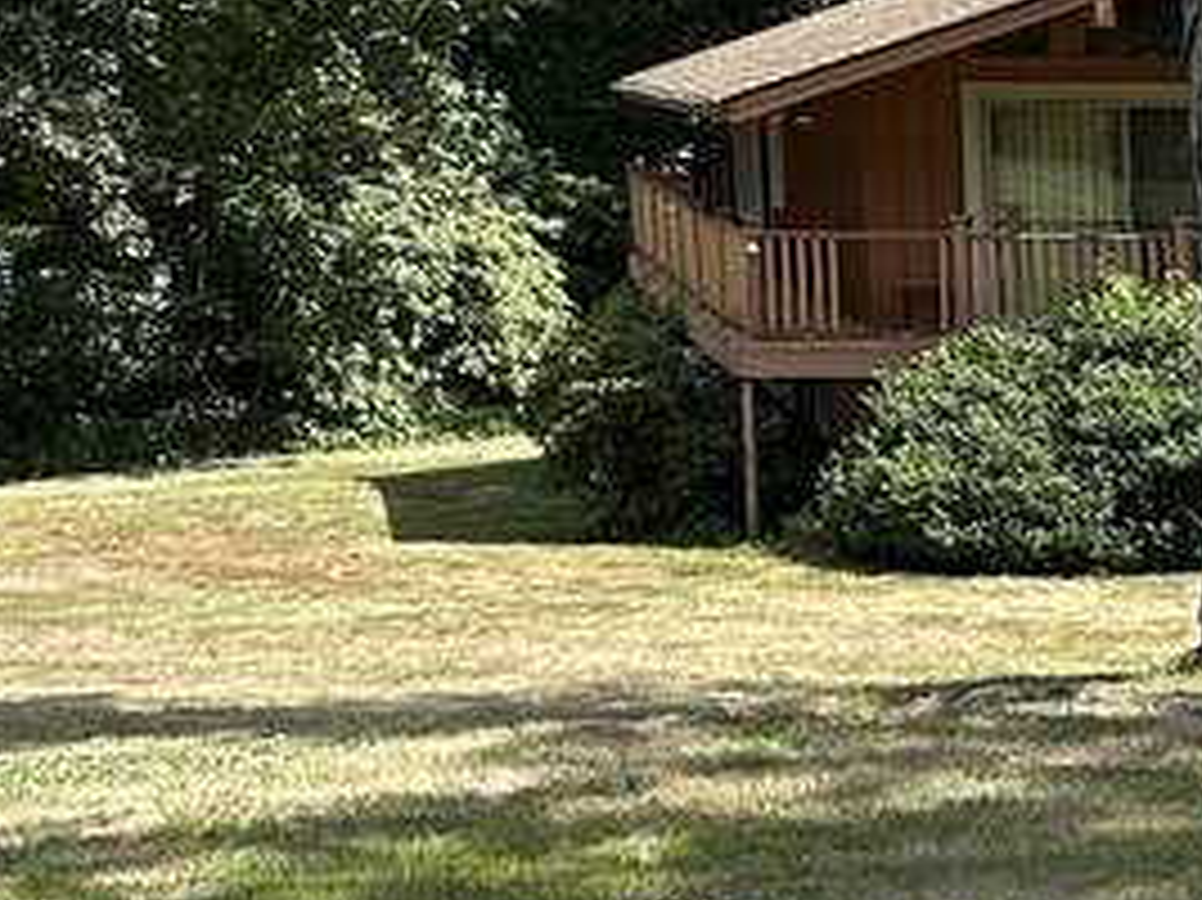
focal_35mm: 115
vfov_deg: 12.9
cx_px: 2562
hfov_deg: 13.9
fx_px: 3991
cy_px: 459
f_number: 1.78
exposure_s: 1/1880
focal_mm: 6.86
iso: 80
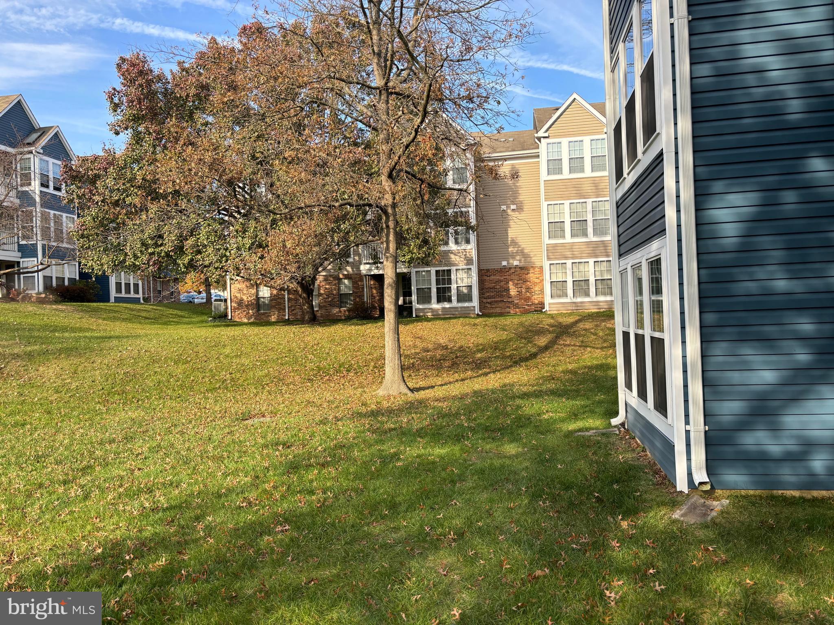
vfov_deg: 53.1
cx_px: 417
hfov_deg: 67.3
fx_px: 626
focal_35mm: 26
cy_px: 312
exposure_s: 1/844
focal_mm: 5.96
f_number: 1.6
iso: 50
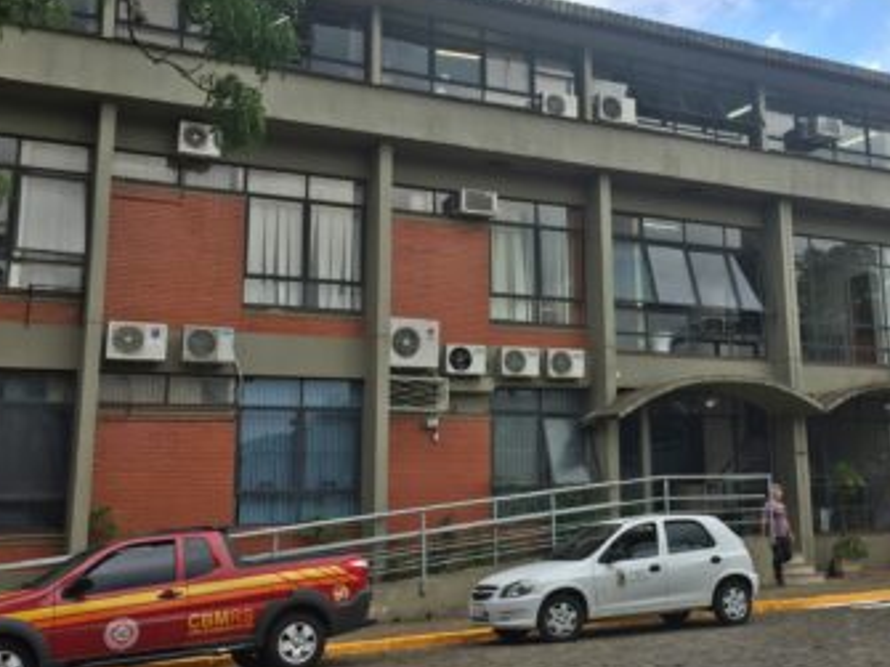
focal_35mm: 45
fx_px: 1157
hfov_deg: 41.1
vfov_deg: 32.1
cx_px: 648
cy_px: 268
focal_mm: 4.15
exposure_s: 1/791
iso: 32
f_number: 2.2
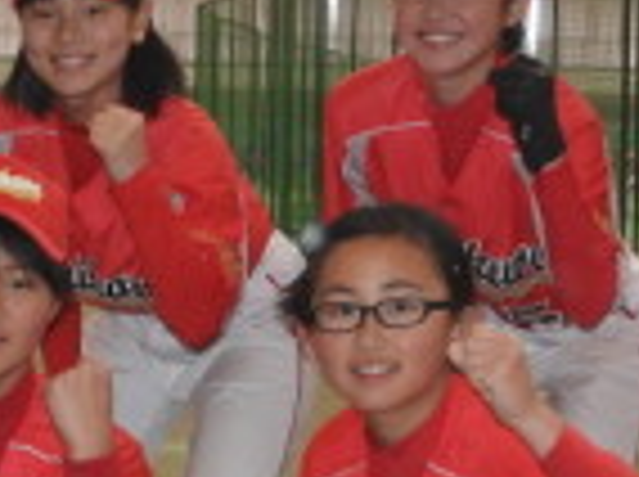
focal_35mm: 148
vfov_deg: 10.0
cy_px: 342
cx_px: -27
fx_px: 2727
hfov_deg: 13.2
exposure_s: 1/30
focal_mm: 6.3
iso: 200
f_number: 3.8
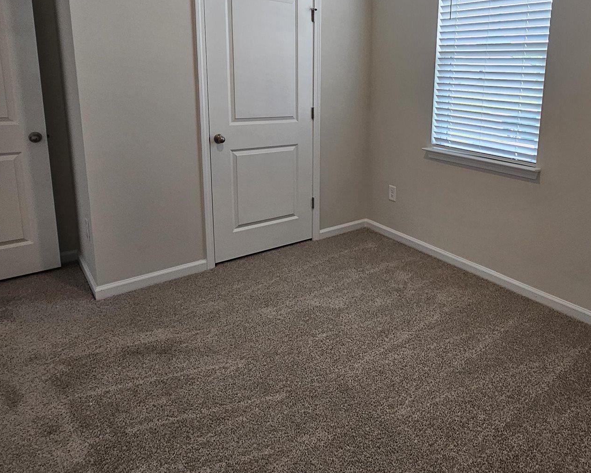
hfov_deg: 70.4
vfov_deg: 59.5
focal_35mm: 23
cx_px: 395
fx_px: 402
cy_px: 159
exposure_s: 1/60
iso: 100
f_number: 2.2
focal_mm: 2.2
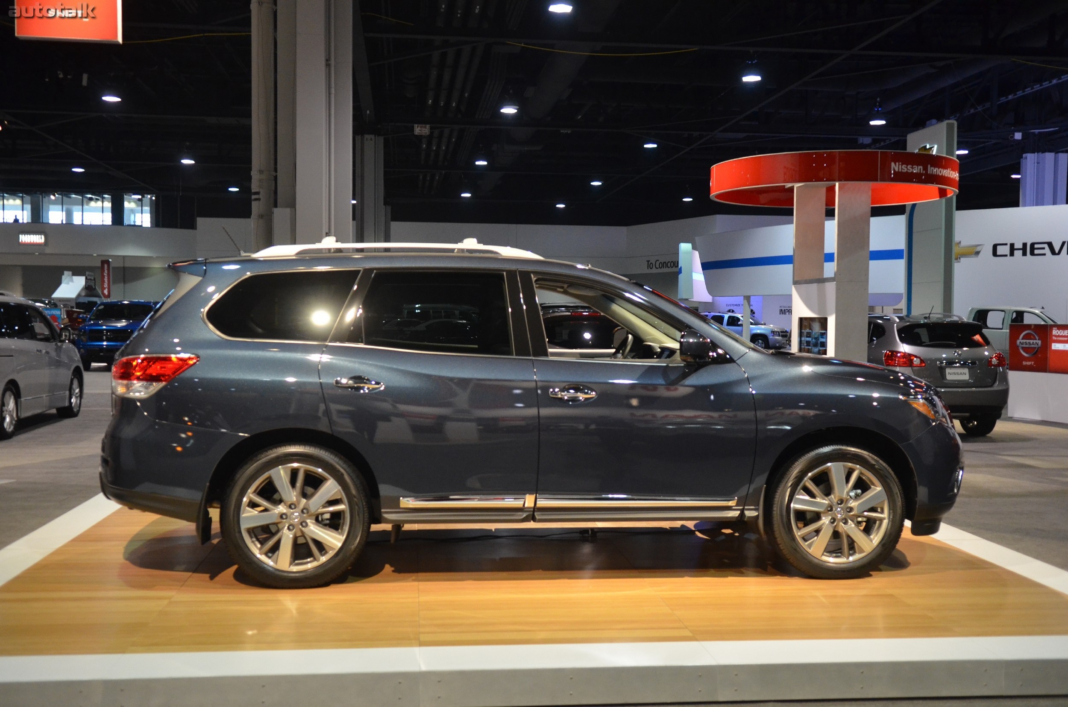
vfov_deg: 34.1
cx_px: 534
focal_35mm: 39
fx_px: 1155
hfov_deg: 49.6
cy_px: 354
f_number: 2.8
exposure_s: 1/80
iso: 1600
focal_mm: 26
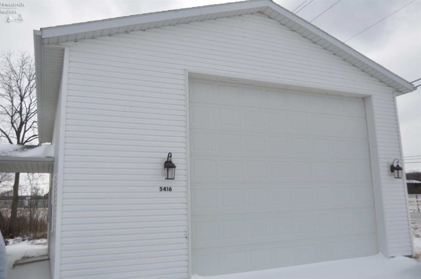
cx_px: 210
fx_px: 350
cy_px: 140
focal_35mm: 30
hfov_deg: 62.0
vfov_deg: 43.5
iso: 200
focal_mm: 20
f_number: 3.5
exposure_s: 1/3200
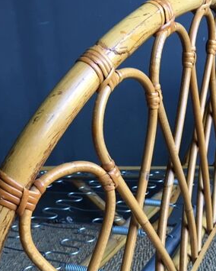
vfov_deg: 36.5
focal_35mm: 51
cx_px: 90
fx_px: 408
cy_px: 168
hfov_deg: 29.6
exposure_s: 1/33
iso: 25
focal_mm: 4.15
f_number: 2.2
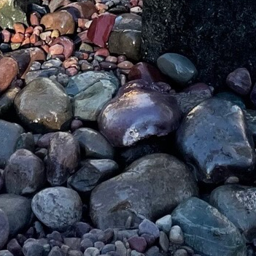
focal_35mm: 134
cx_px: 66
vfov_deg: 11.9
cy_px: -221
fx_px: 1121
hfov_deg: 13.0
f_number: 1.6
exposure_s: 1/1642
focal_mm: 4.2
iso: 50
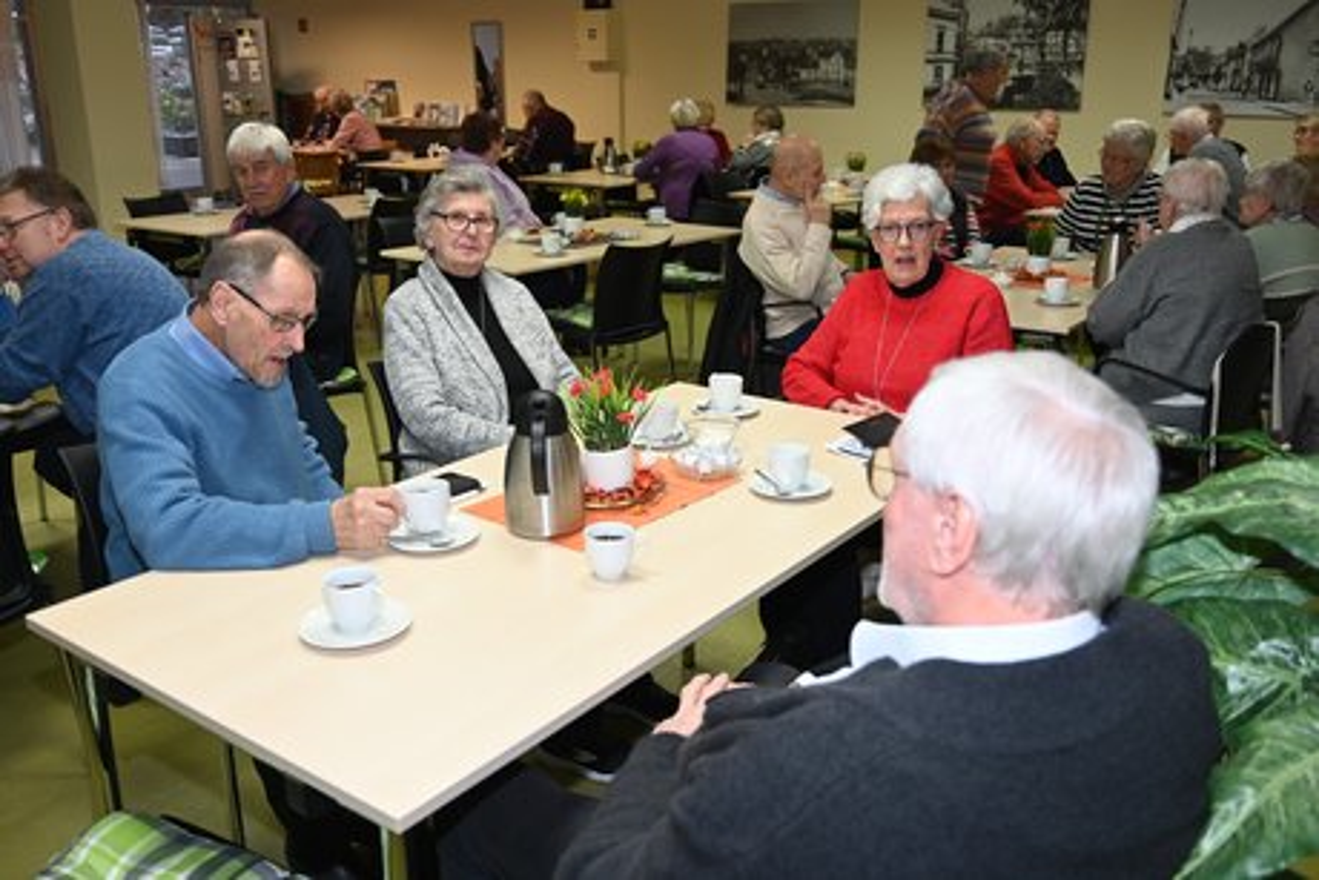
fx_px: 1173
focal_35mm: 32
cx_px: 660
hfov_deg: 58.7
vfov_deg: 41.1
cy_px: 440
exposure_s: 1/60
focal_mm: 32
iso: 450
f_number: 4.2
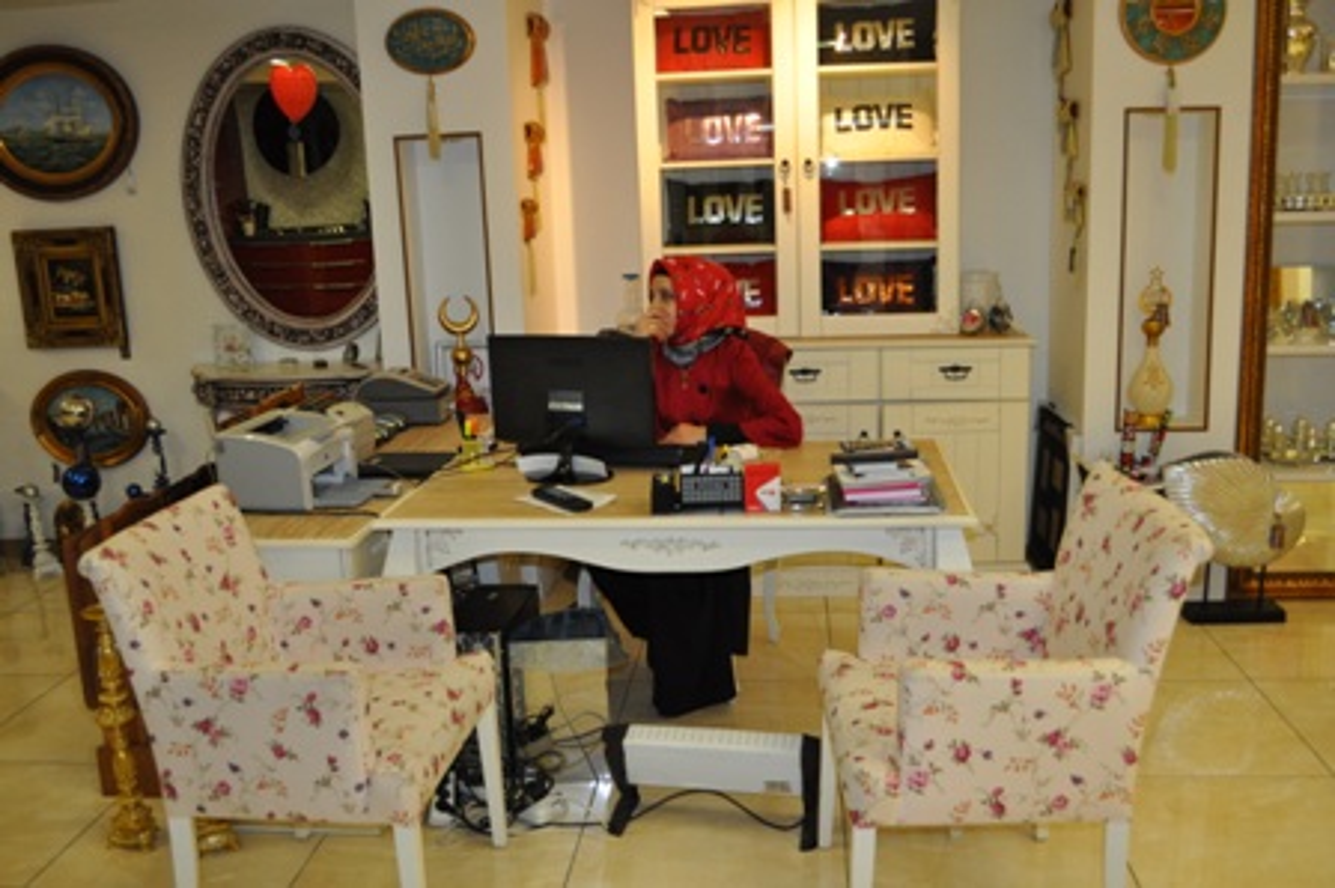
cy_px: 444
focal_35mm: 33
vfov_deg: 39.9
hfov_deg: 57.3
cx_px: 668
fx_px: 1223
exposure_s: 1/80
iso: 800
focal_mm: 22
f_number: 4
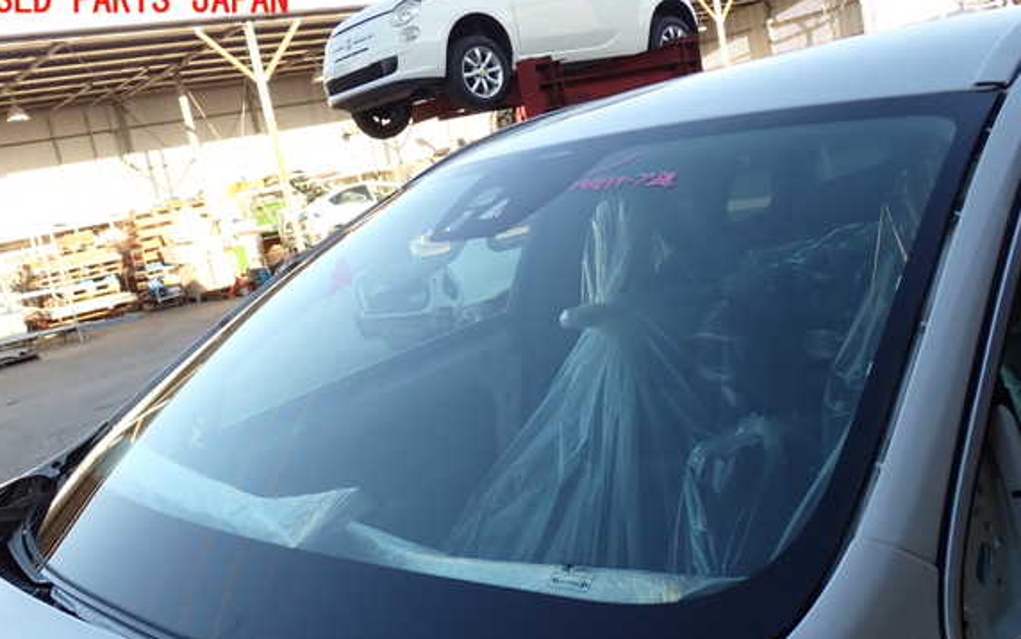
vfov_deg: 31.9
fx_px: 1113
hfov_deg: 49.3
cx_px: 500
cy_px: 380
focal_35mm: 40
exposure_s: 1/160
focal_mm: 6.37
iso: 100
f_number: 3.5
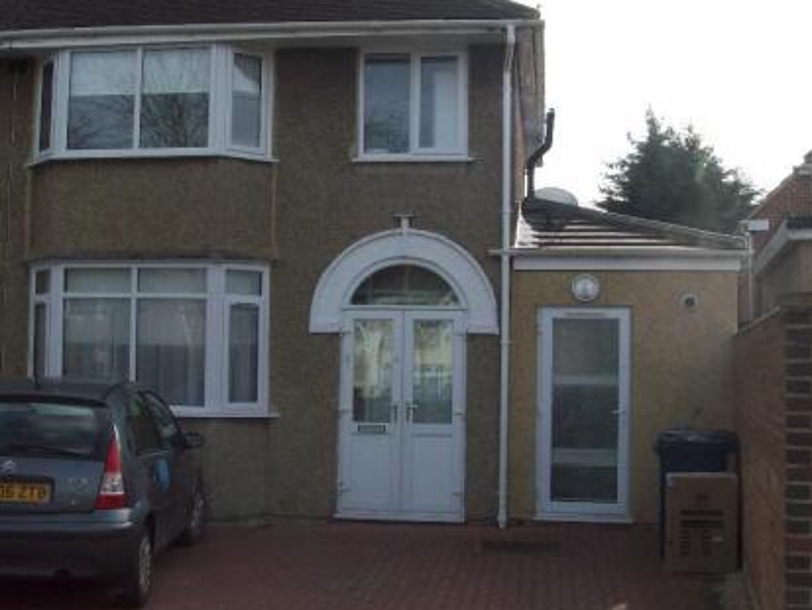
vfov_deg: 30.2
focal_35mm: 48
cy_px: 263
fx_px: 1126
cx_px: 349
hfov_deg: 39.6
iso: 64
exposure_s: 1/306
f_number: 5.5
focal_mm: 5.7
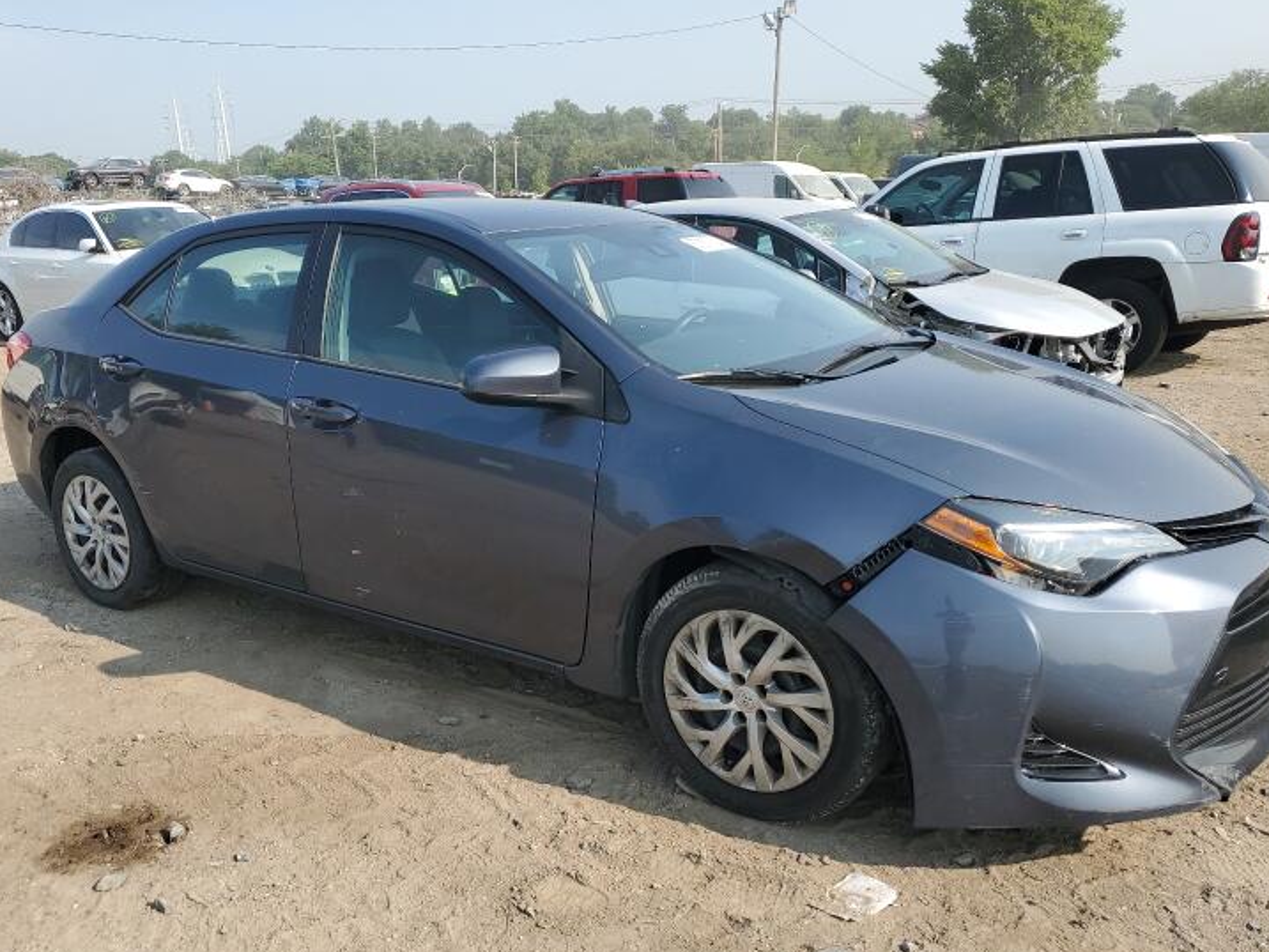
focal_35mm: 29
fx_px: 1063
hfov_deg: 61.6
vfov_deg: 48.2
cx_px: 607
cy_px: 517
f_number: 1.5
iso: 50
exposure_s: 1/1667
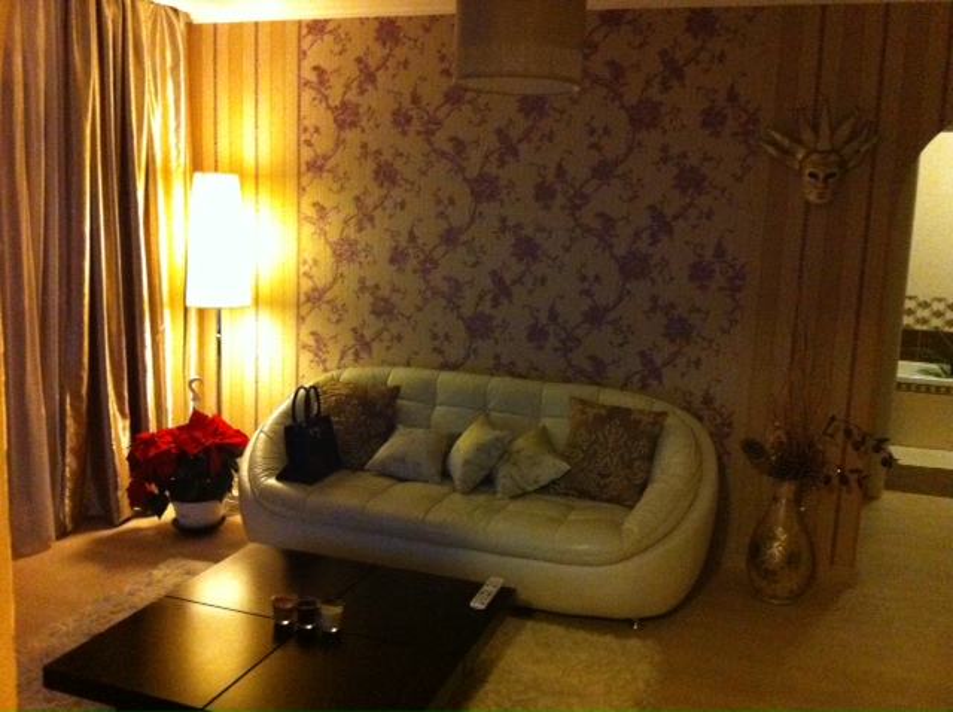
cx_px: 476
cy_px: 356
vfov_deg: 40.6
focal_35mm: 35
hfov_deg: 52.7
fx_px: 962
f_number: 2.8
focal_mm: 3.85
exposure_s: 1/17
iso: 1000
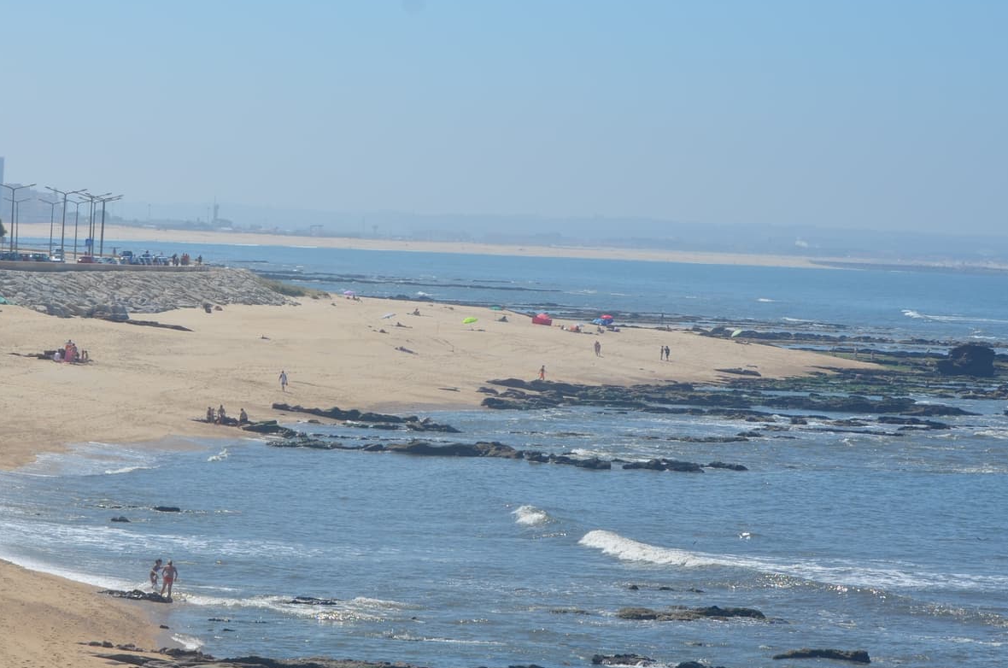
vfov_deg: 9.8
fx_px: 3908
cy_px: 311
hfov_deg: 14.6
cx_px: 262
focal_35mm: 140
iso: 100
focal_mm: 55
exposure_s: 1/400
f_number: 10
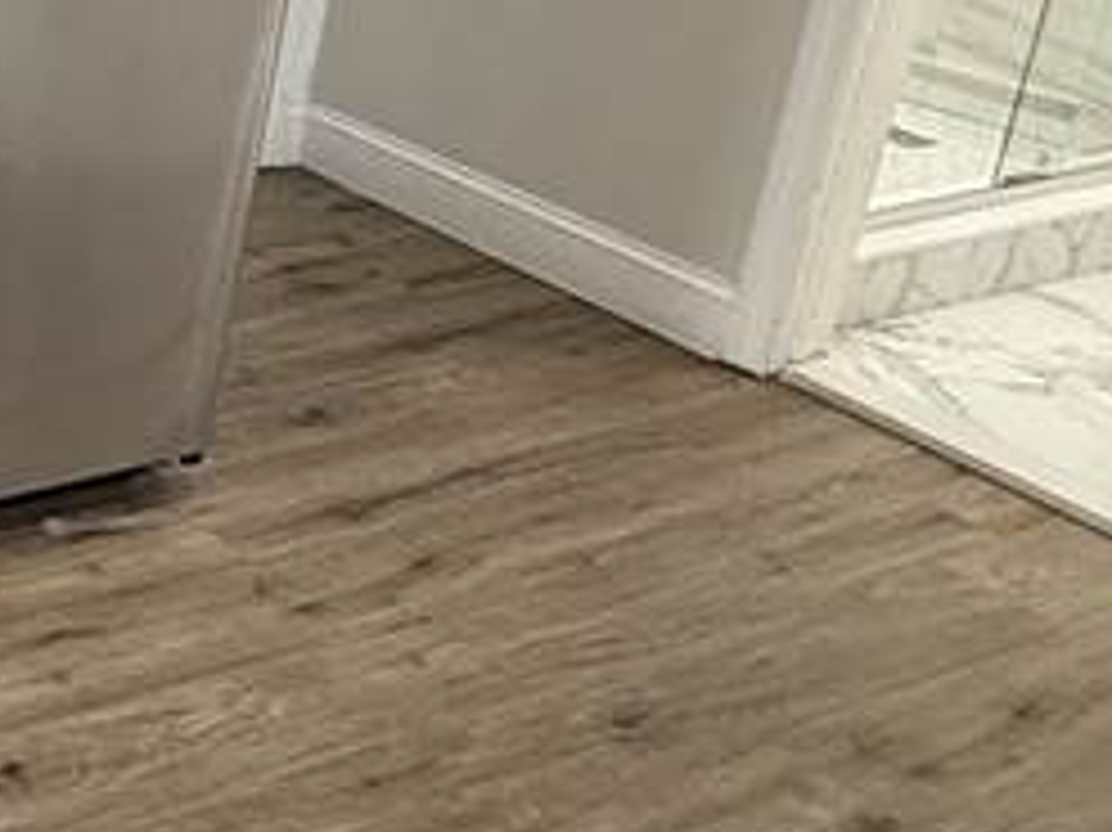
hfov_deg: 24.2
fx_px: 1862
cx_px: -648
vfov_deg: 23.5
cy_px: -112
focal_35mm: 58
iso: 200
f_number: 2.2
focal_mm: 2.22
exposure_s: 1/60
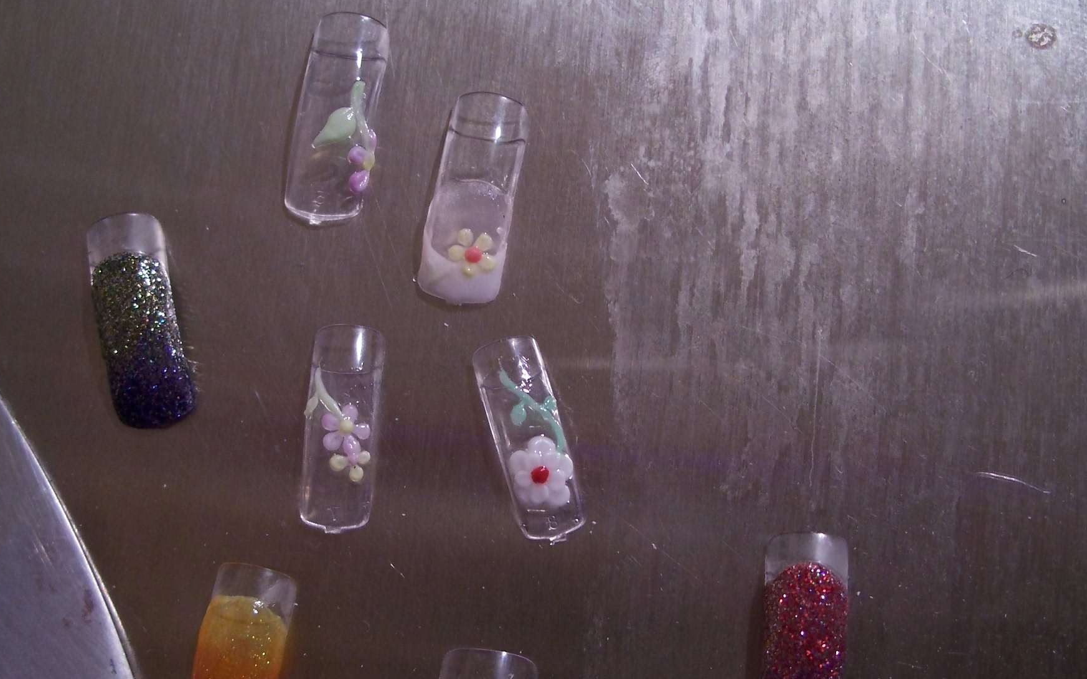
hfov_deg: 43.5
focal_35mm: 46
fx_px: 1363
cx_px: 529
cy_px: 455
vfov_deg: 27.8
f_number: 2.8
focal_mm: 7.8
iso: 200
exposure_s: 1/13
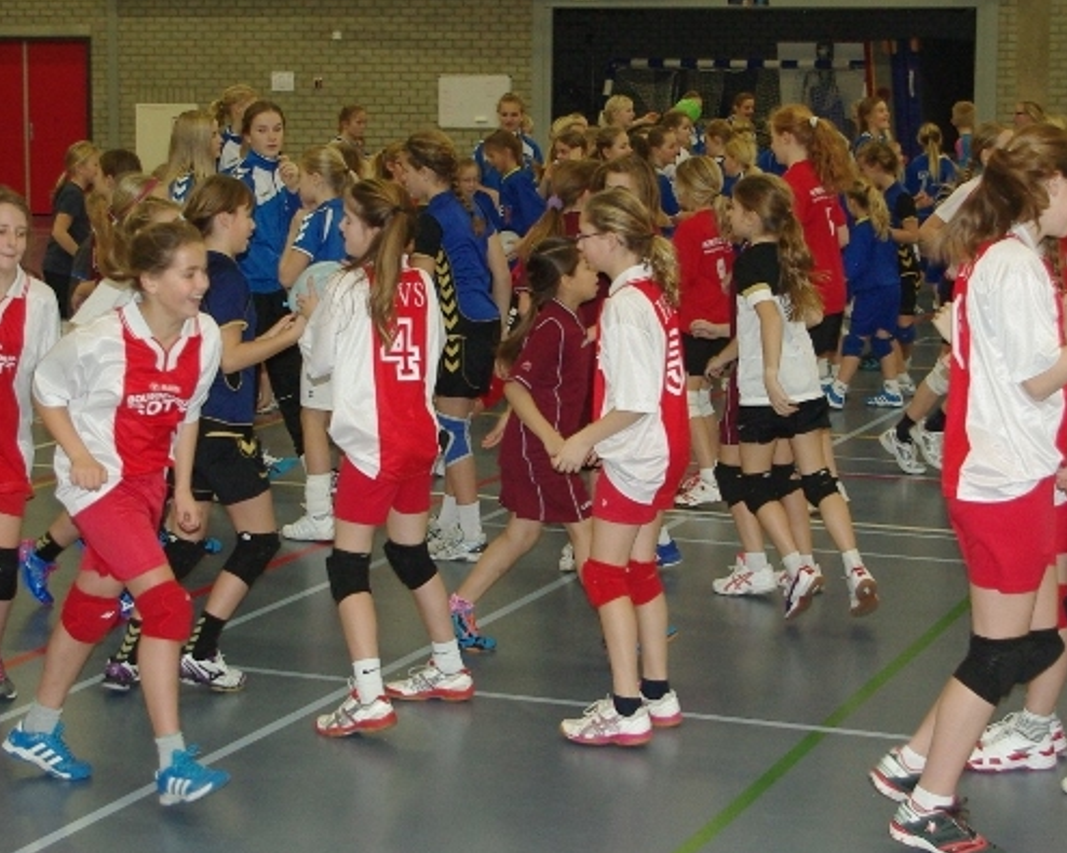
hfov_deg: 25.1
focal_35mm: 76
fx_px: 2400
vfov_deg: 20.2
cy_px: 407
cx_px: 566
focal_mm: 26.25
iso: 800
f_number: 4
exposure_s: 1/180
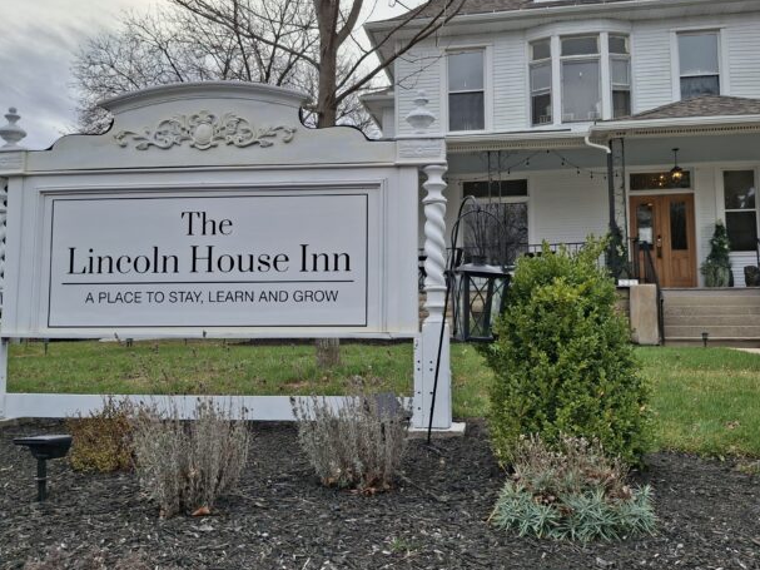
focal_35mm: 32
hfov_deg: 56.8
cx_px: 385
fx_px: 702
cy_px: 261
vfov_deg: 44.1
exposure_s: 1/2024
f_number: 1.8
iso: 32
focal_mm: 4.69
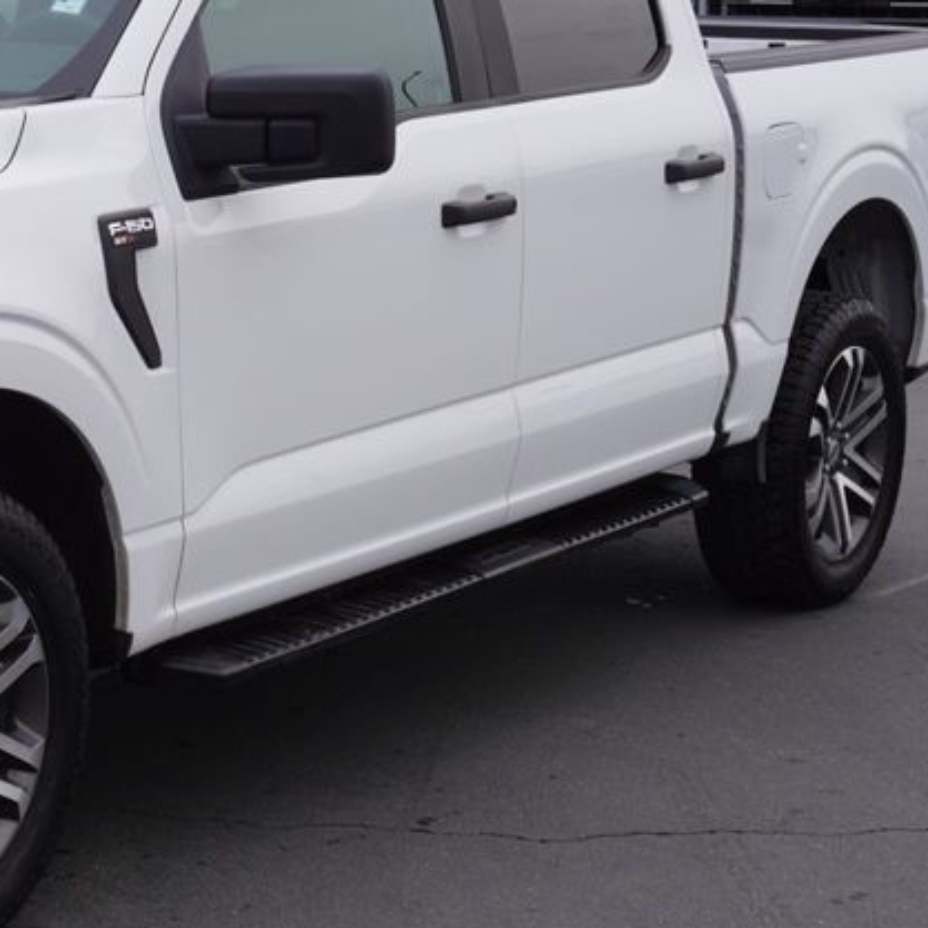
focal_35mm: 100
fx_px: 3033
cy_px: 351
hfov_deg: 16.9
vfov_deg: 17.4
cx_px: -69
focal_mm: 32
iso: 100
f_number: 9
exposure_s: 1/100
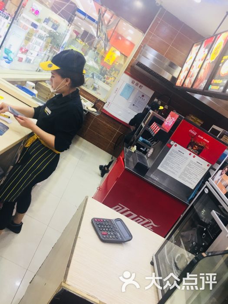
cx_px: 114
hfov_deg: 48.2
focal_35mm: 29
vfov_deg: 61.7
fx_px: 255
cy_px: 152
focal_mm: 4.15
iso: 50
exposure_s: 1/17
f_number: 2.2
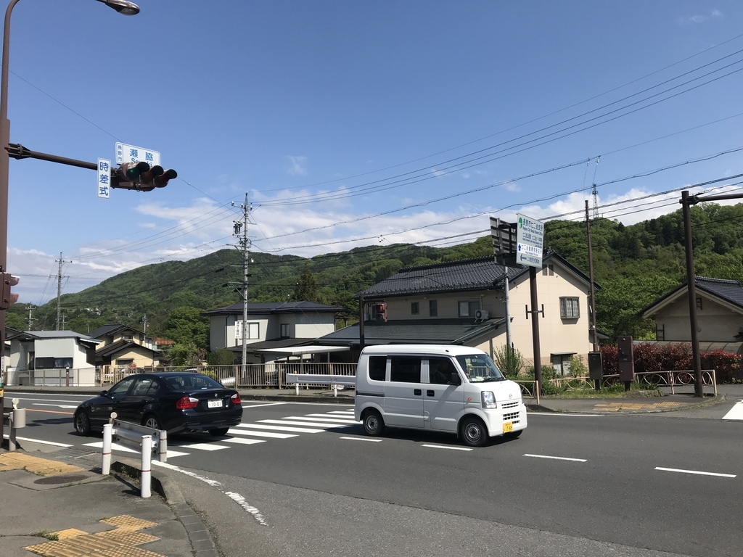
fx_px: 601
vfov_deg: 49.7
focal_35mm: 28
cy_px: 278
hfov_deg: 63.4
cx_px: 372
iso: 20
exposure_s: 1/3096
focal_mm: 3.99
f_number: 1.8
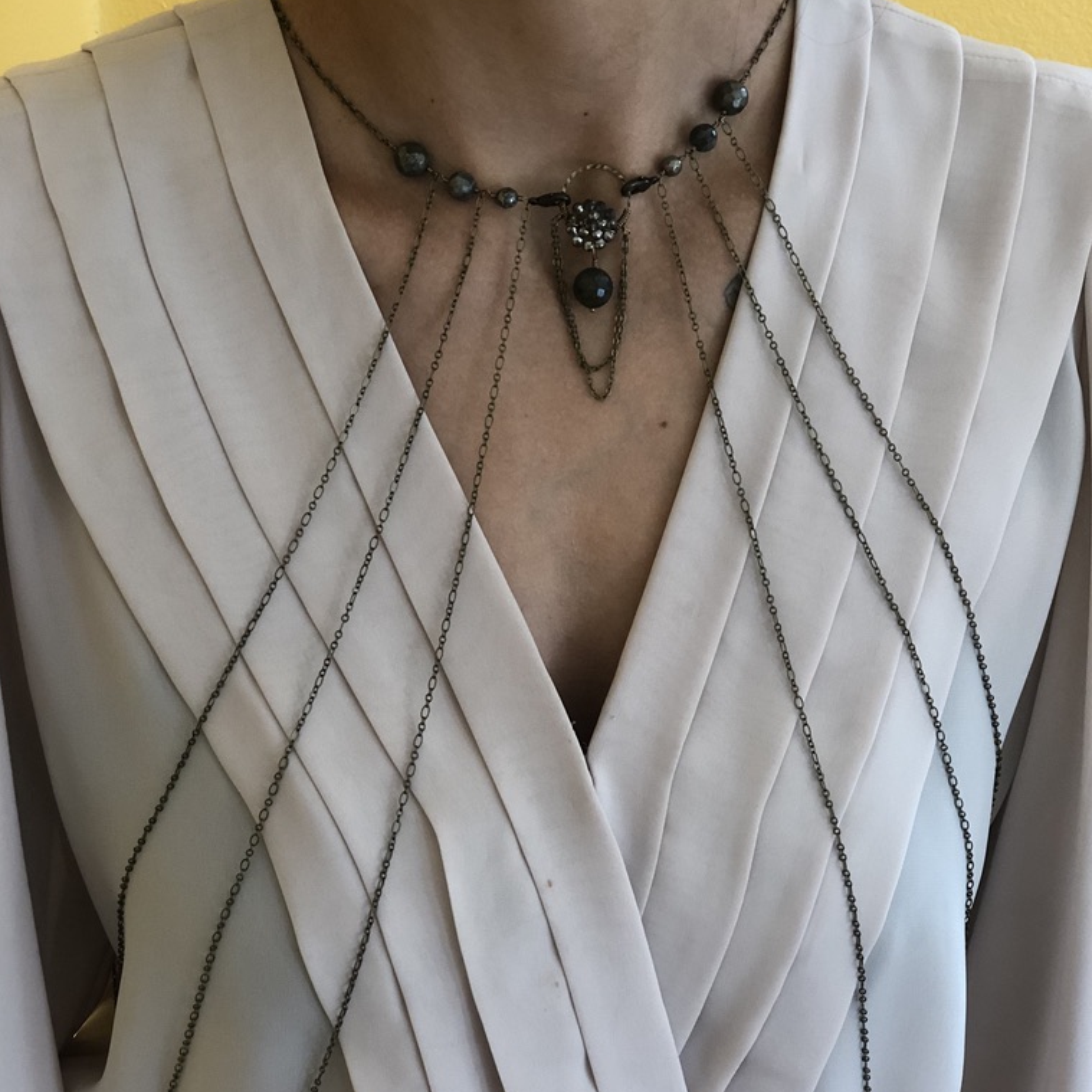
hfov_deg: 25.4
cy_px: 652
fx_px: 2427
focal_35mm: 68
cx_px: 541
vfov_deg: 25.3
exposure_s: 1/30
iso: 64
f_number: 2.8
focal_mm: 6.6
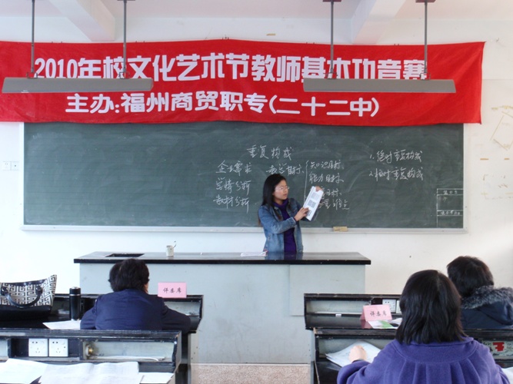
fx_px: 711
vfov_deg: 30.3
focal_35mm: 48
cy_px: 192
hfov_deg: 39.7
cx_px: 256
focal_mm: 8.69
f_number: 4.2
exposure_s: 1/8
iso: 200
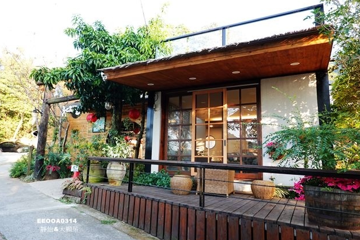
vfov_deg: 51.3
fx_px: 250
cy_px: 124
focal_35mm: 25
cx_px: 181
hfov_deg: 71.5
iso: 125
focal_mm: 9
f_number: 2.8
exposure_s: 1/50
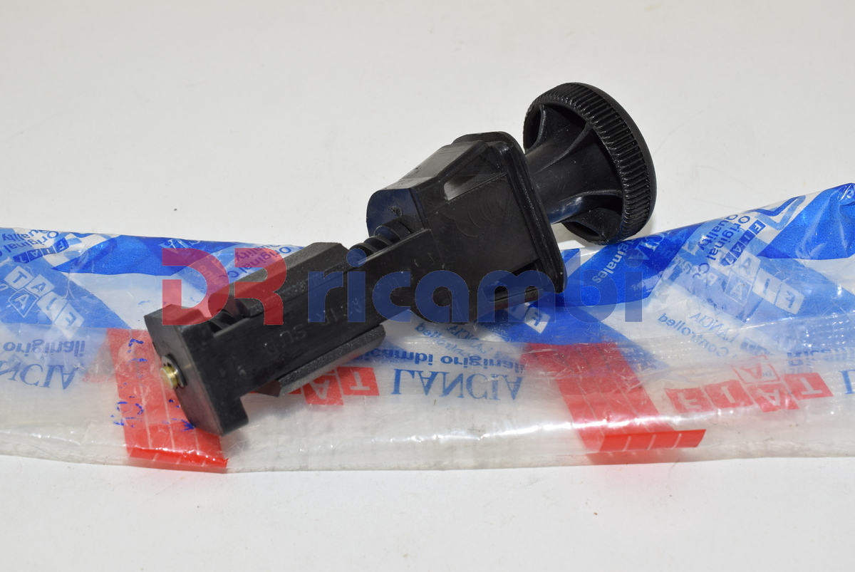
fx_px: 1427
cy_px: 286
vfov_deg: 22.7
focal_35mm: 60
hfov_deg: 33.4
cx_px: 428
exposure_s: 1/40
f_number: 14
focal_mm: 40
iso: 160
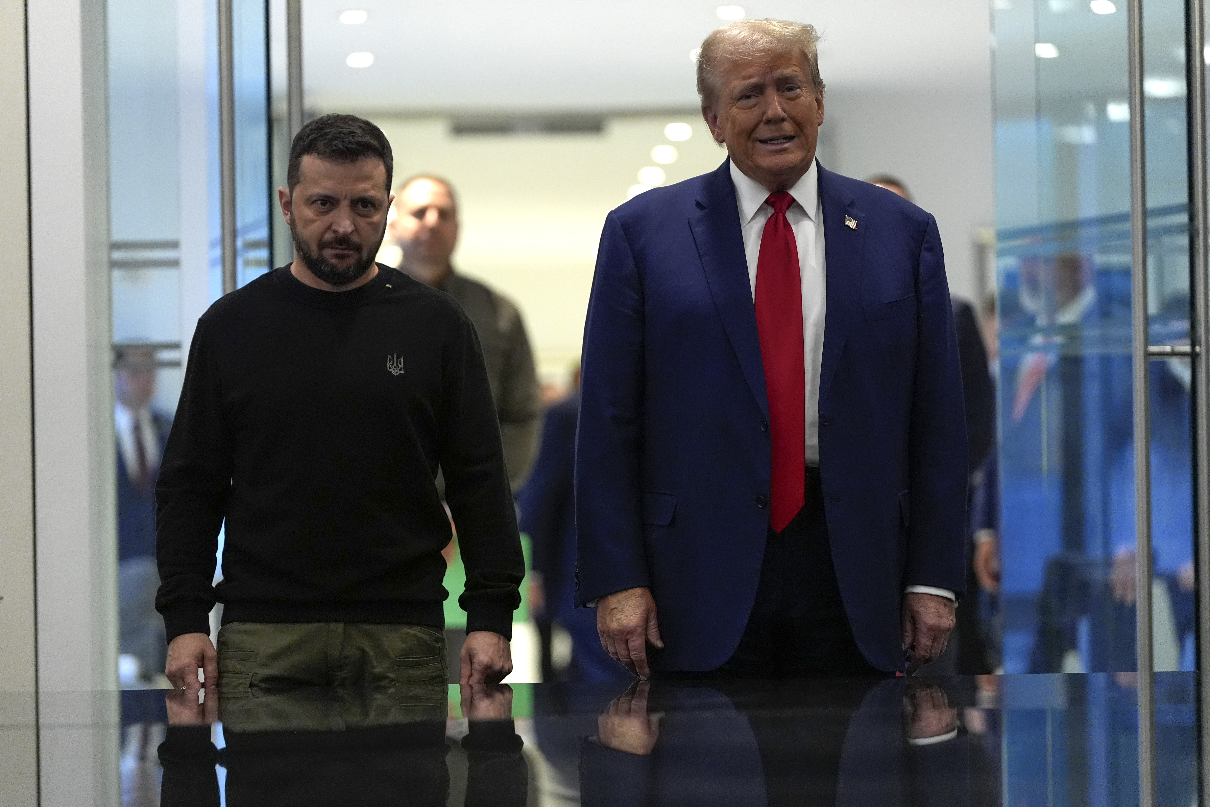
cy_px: 404
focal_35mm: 143
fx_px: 4806
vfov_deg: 9.6
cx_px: 605
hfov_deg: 14.3
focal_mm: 143
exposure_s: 1/500
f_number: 2.8
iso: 3200
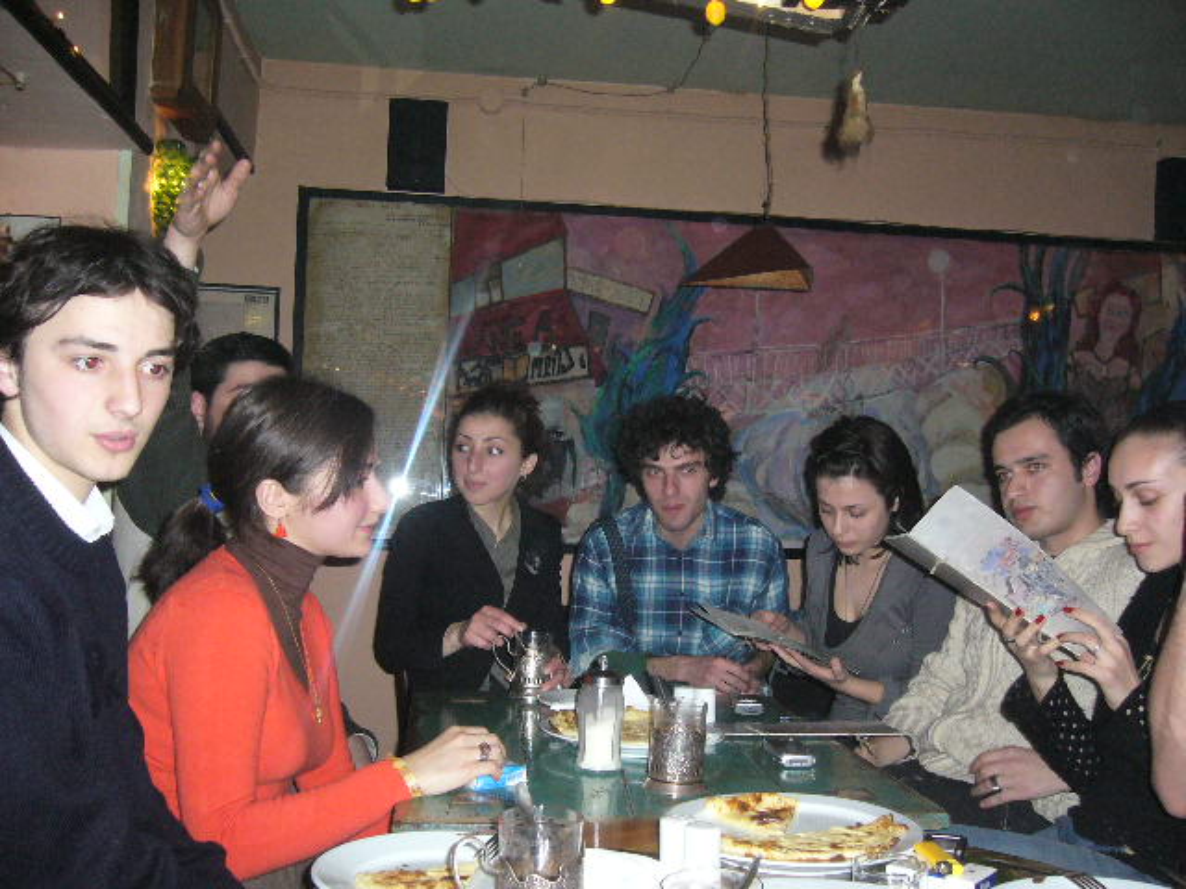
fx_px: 1199
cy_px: 444
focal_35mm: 35
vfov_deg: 40.7
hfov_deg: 52.6
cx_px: 593
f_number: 2.8
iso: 250
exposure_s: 1/30
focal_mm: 5.8
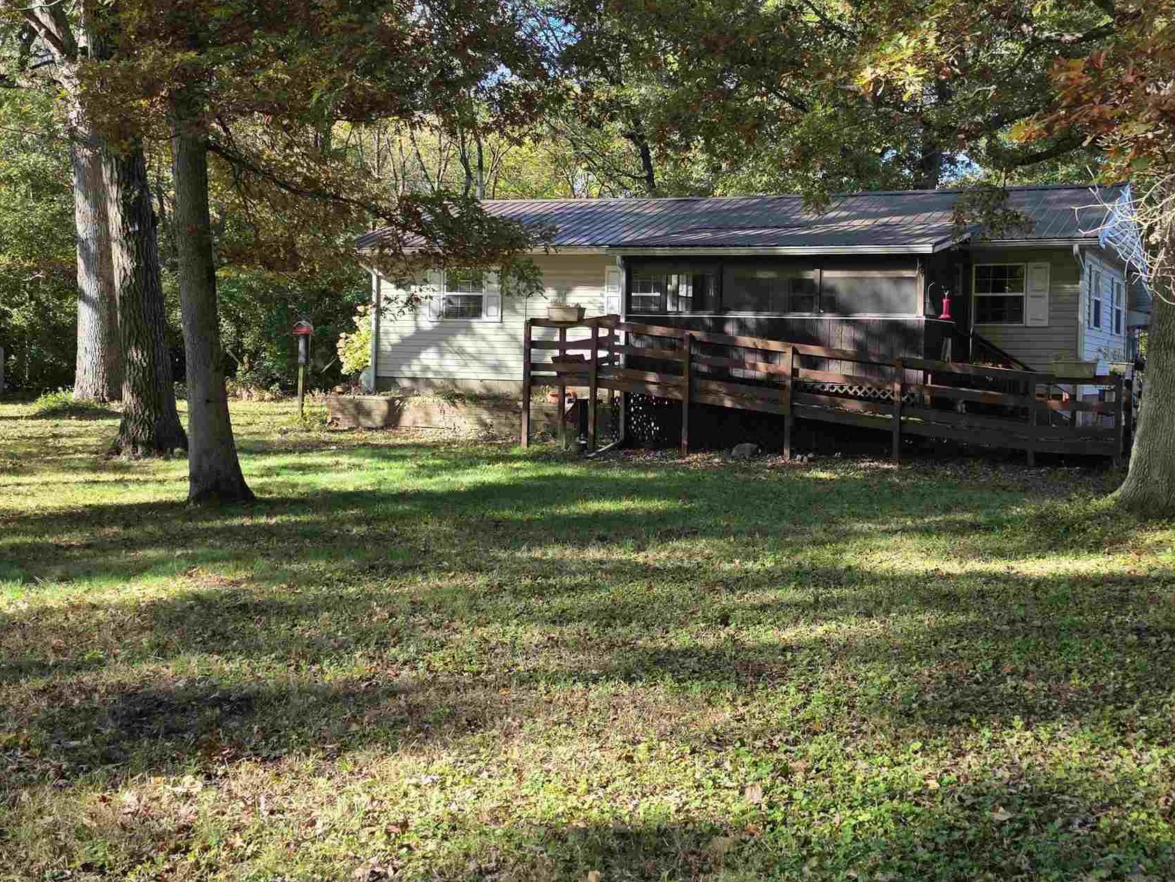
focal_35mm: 42
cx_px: 757
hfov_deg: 44.3
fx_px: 1426
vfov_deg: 34.2
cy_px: 347
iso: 25
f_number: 1.7
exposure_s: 1/359
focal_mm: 6.3
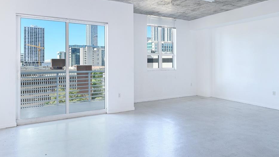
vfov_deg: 45.7
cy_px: 60
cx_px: 134
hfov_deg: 74.0
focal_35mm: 25
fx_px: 185
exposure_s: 1/200
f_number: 7.1
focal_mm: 14
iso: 100
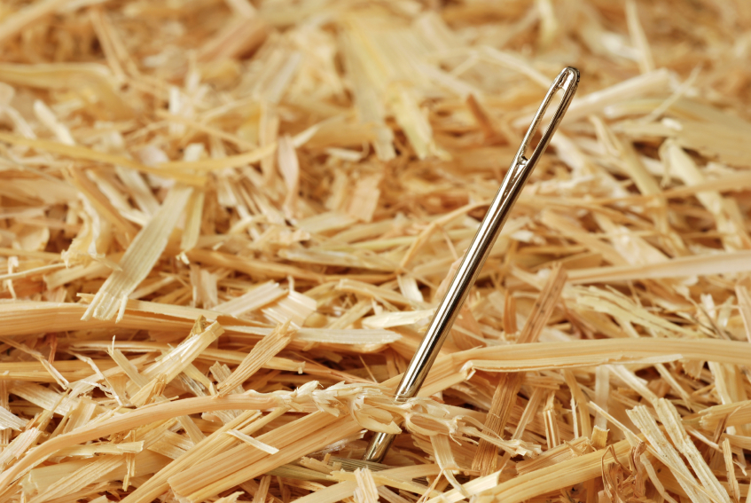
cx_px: 376
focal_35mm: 90
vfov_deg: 15.2
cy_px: 252
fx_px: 1880
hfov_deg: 22.6
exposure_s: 1/8
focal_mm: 60
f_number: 22
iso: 100
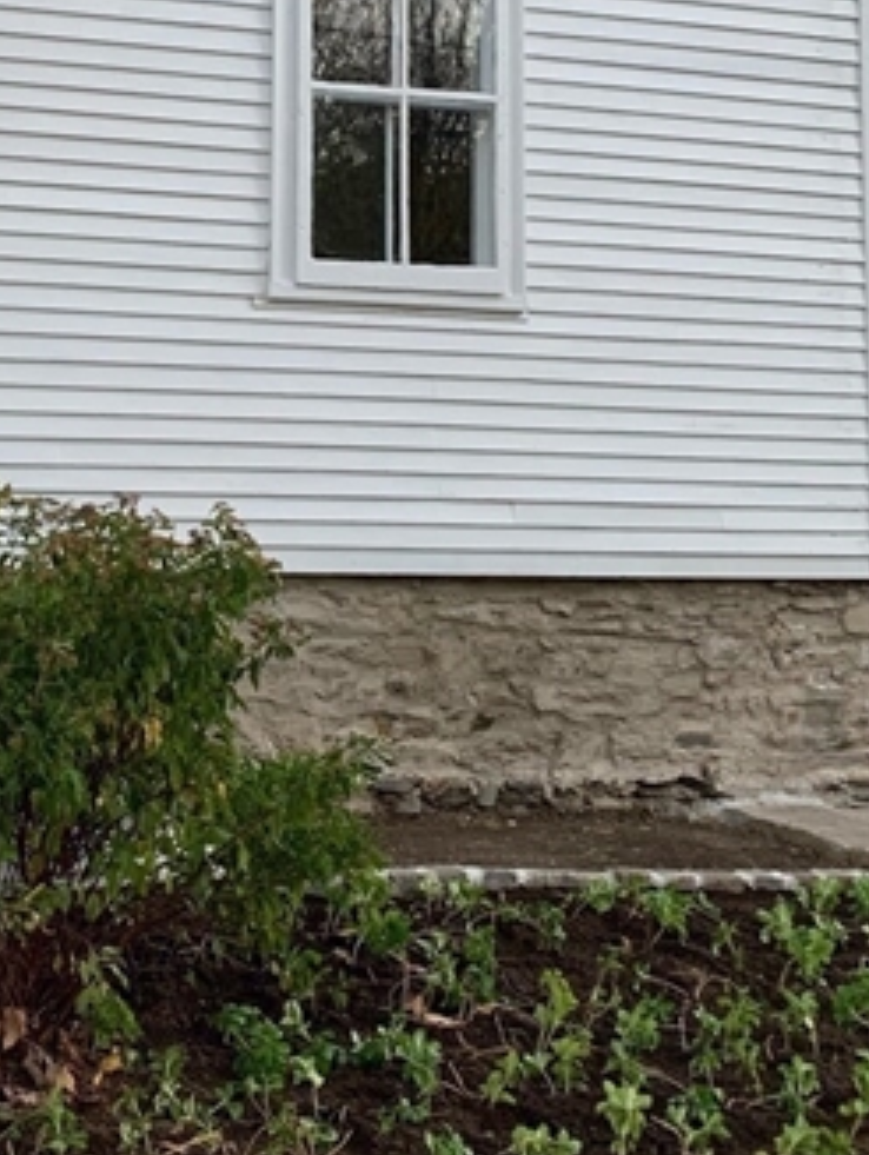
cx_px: 194
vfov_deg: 30.7
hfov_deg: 23.8
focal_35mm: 61
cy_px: 194
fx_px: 2038
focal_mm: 4.25
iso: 100
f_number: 1.8
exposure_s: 1/119
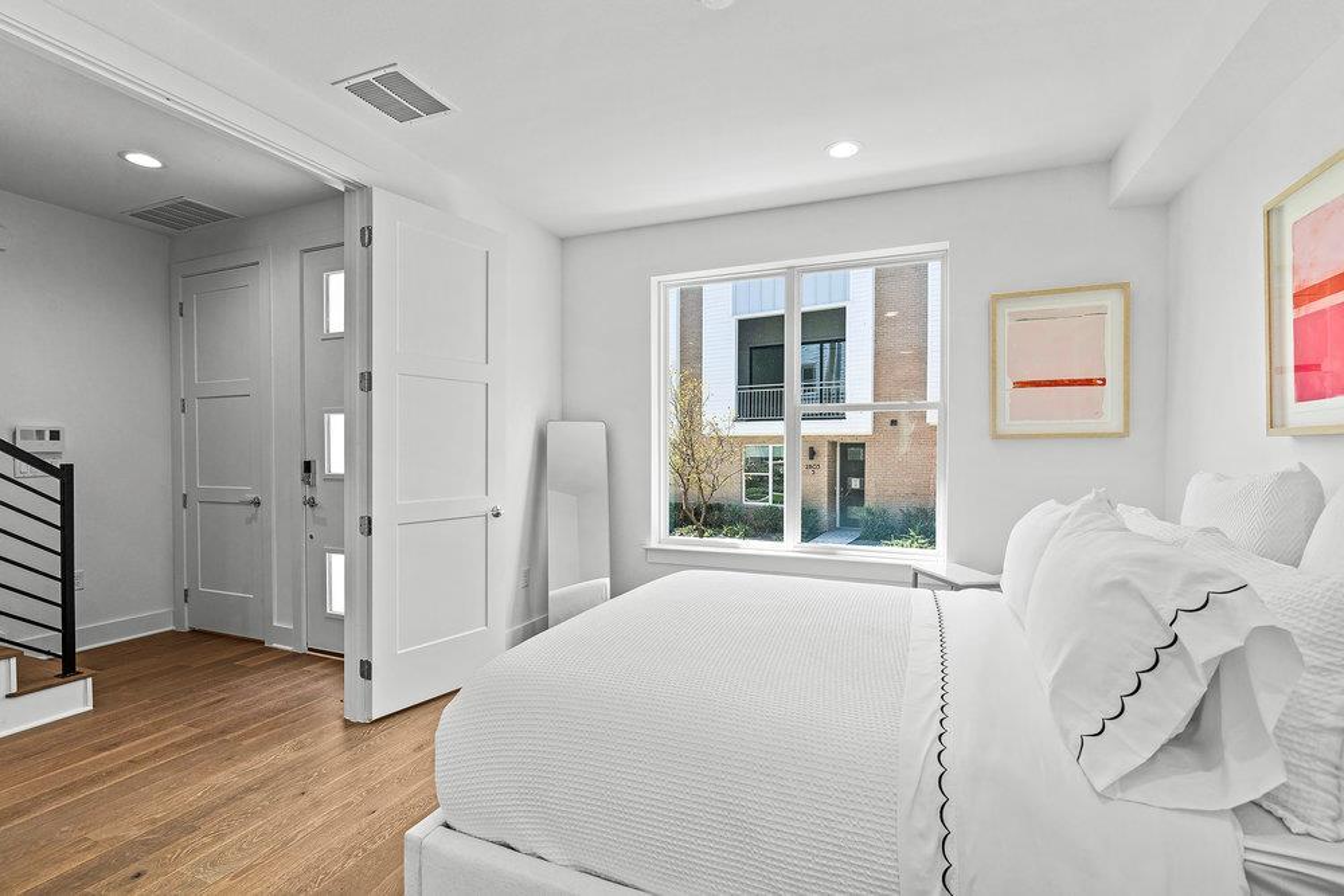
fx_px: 597
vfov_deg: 73.8
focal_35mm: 16
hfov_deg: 96.7
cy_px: 448
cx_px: 672
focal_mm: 16
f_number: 9
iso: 320
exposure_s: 1/15
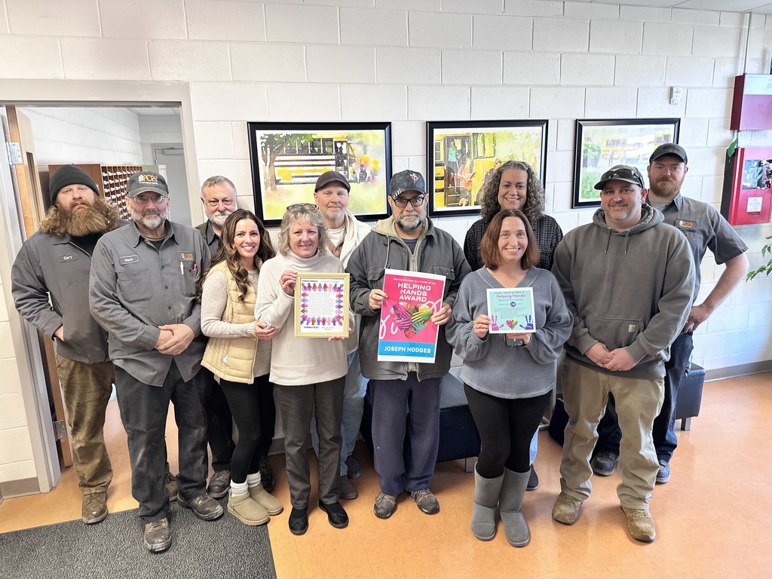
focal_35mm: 24
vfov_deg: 56.8
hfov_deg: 71.6
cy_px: 290
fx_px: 535
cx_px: 386
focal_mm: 6.86
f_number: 1.78
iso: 160
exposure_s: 1/75
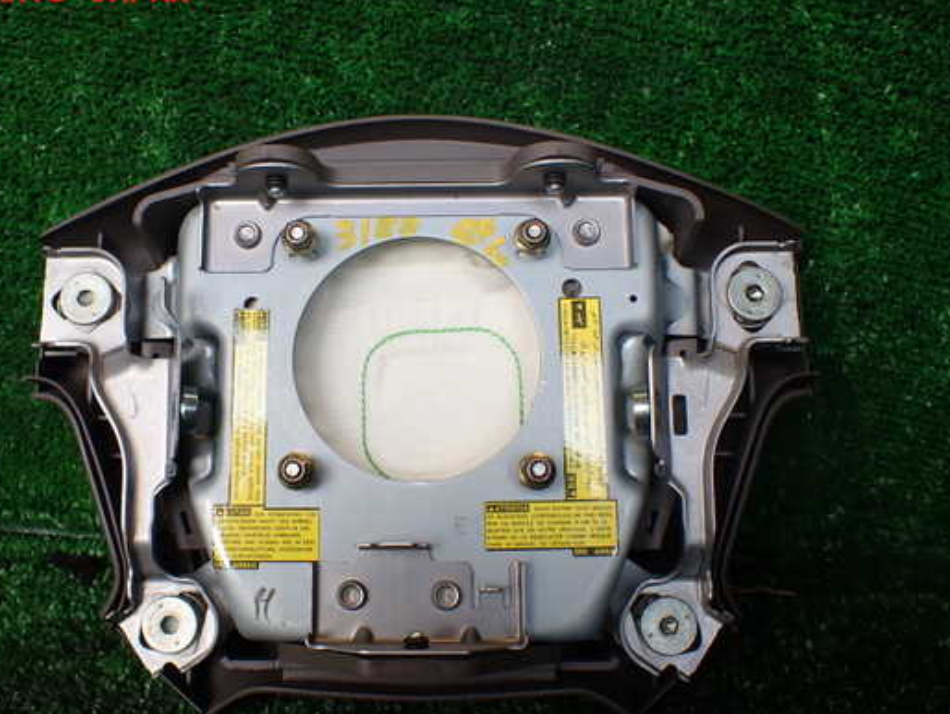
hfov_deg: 52.4
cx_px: 408
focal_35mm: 35
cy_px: 383
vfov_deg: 40.7
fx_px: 961
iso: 100
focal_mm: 5.4
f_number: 3.2
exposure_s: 1/160
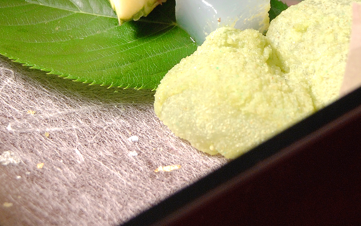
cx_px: 213
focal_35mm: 245
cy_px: -44
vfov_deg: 5.3
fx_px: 2415
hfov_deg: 8.5
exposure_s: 1/15
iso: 400
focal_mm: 55
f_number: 6.7
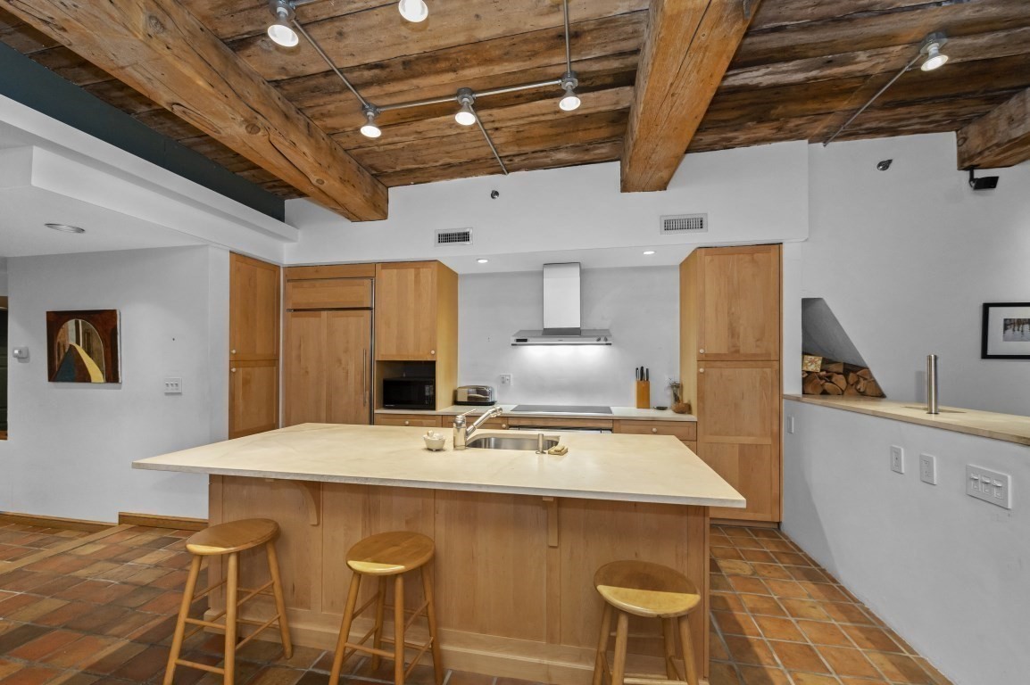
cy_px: 342
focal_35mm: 14
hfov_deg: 104.3
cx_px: 515
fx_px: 400
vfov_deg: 81.1
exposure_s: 1/200
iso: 1600
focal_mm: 14
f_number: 5.6
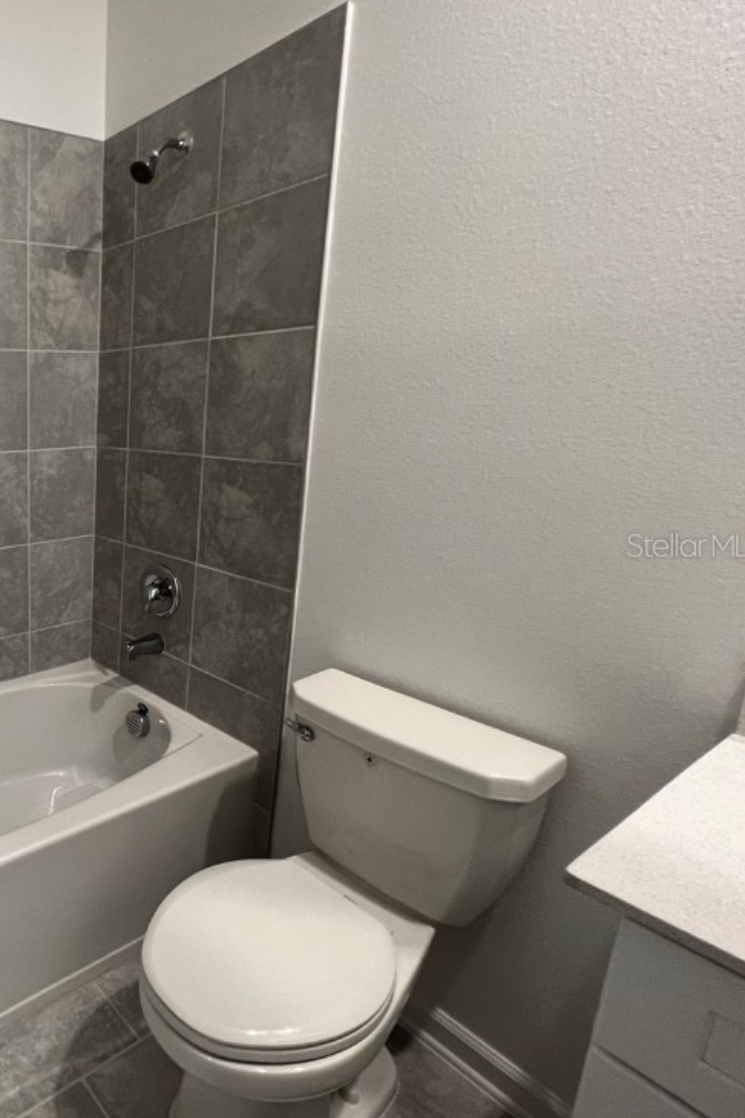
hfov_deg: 50.8
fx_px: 590
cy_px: 544
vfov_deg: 86.9
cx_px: -14
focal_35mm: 19
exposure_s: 1/60
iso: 200
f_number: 1.8
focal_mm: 1.57
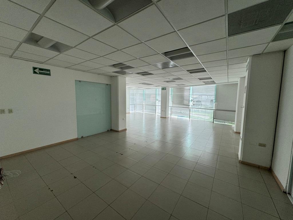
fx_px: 119
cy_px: 110
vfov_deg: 85.7
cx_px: 146
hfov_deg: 102.1
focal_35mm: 14
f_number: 2.2
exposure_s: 1/99
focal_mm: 2.22
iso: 100
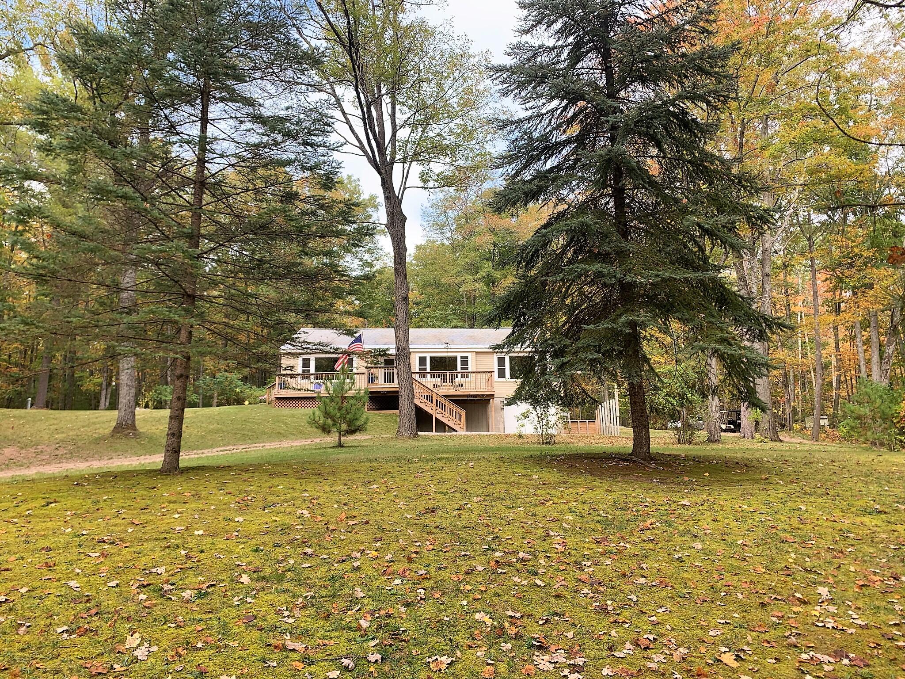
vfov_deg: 53.1
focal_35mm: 26
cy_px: 340
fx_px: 680
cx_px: 452
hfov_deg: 67.3
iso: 25
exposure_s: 1/303
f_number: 1.8
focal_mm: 4.25
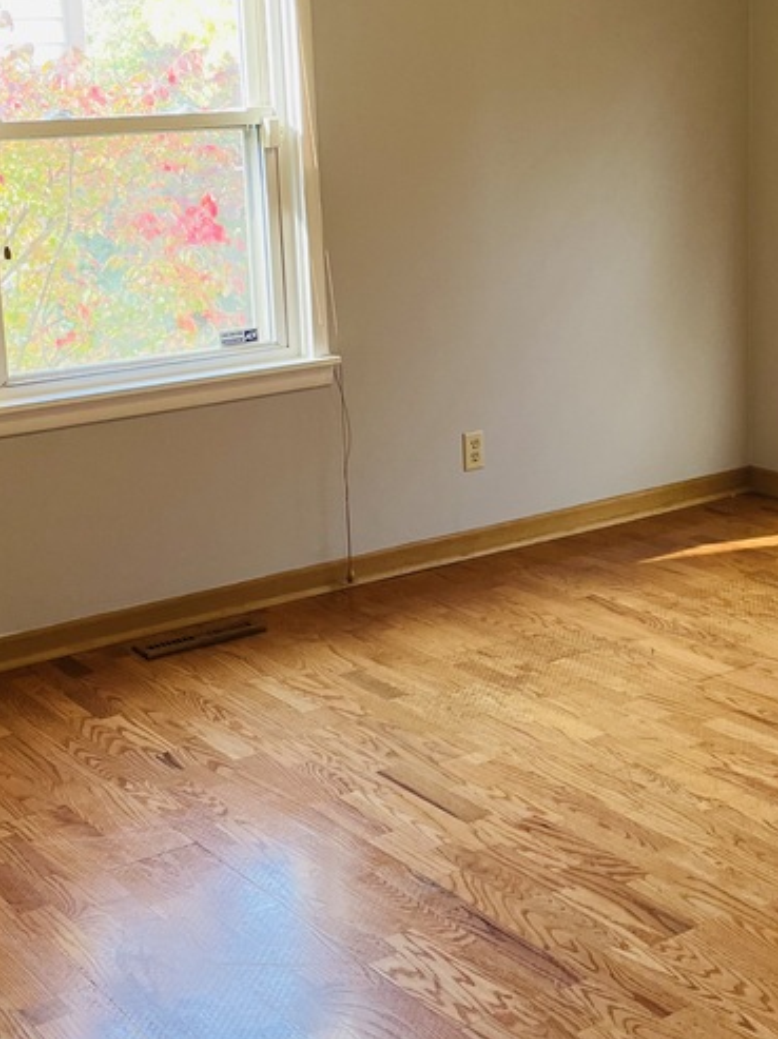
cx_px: 428
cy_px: 386
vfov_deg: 33.6
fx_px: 1710
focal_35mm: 57
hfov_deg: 25.6
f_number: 1.6
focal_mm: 5.1
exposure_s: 1/60
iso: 160
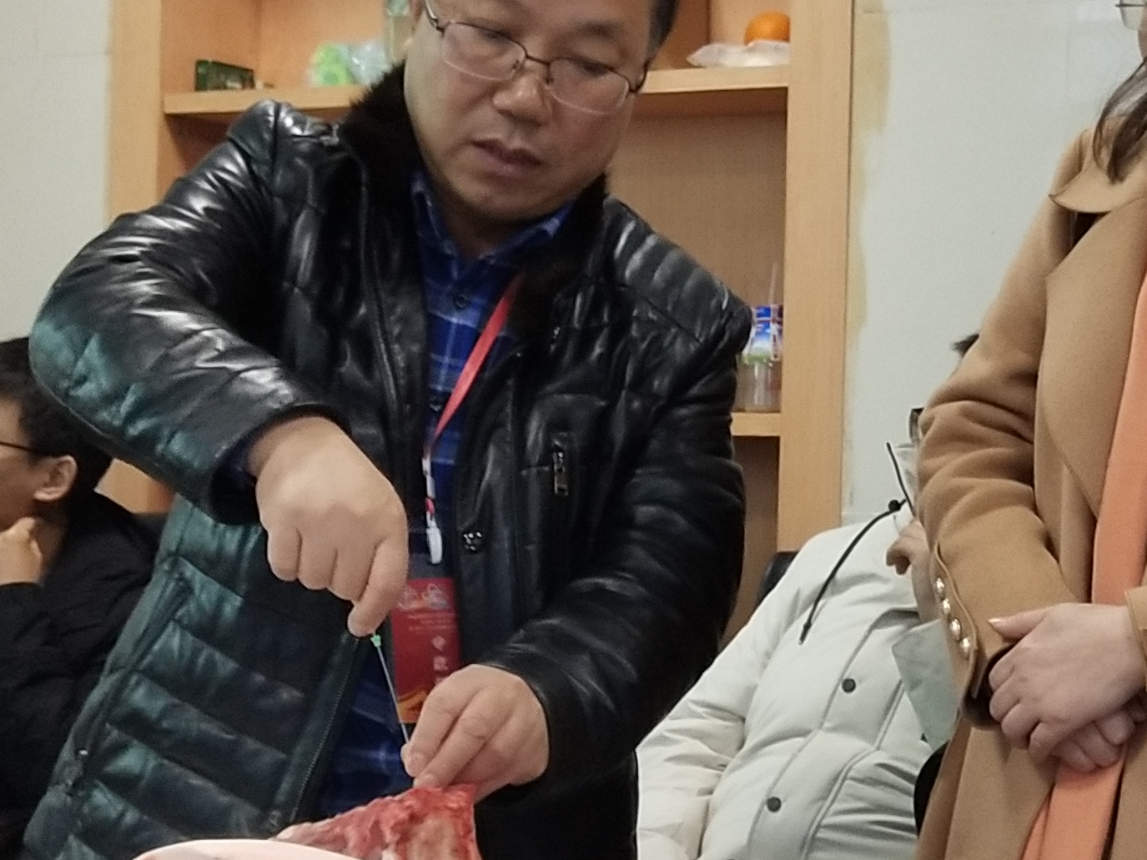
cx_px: 866
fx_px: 2916
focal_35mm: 88
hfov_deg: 22.0
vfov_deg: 16.8
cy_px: 498
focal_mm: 3.95
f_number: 1.8
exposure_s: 1/33.3
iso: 574
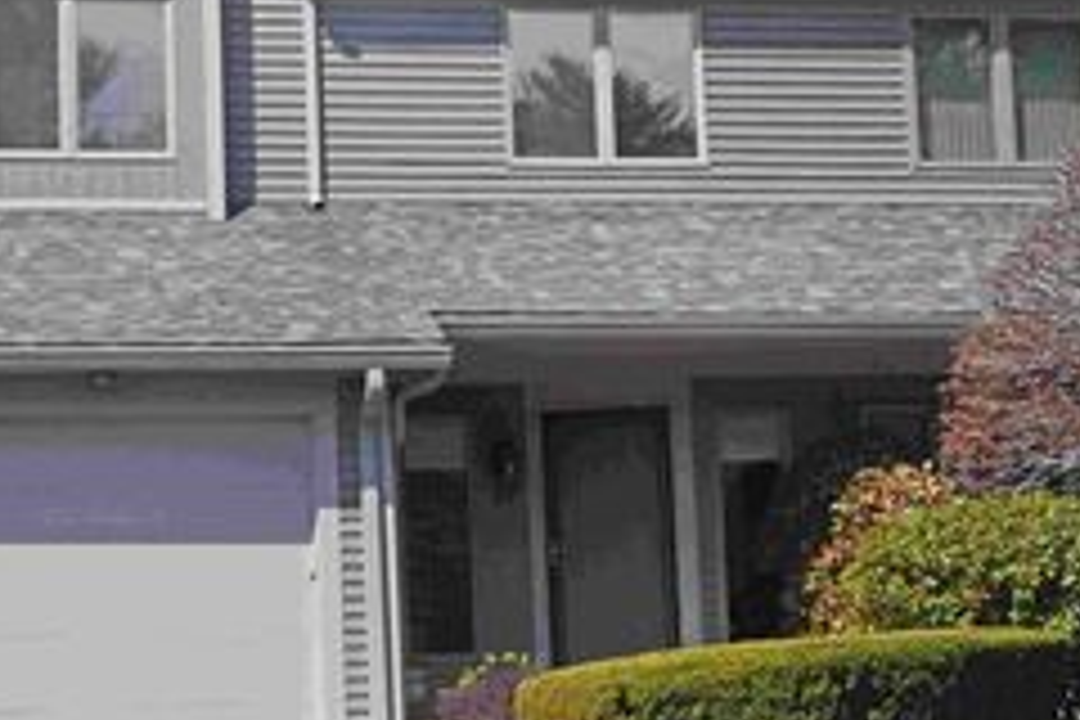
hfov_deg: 26.5
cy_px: 322
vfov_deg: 18.2
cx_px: 234
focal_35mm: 75
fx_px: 2250
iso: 200
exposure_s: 1/640
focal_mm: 24
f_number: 13
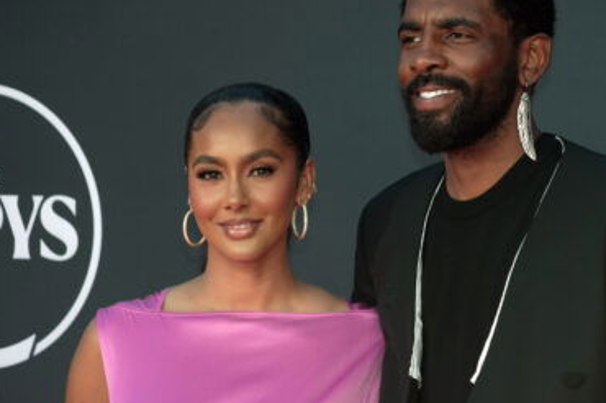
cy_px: 174
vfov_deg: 5.5
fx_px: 4171
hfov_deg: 8.3
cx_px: 379
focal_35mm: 248
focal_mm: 194
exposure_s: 1/200
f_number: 6.3
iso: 125
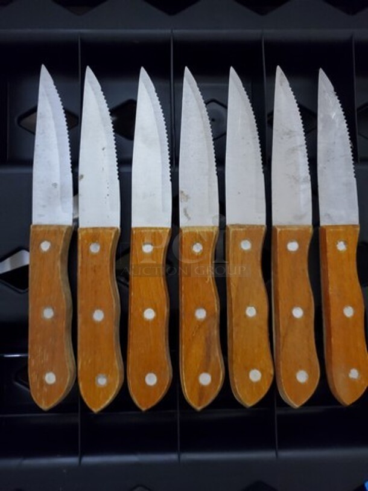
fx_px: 368
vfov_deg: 67.3
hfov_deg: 53.1
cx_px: 184
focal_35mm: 26
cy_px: 246
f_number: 1.5
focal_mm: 4.3
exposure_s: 1/15
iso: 640
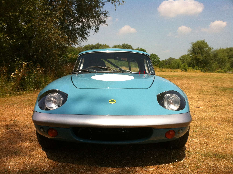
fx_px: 235
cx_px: 116
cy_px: 87
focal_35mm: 35
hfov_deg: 52.7
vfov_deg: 40.6
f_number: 2.8
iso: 80
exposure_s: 1/1371
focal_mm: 3.85
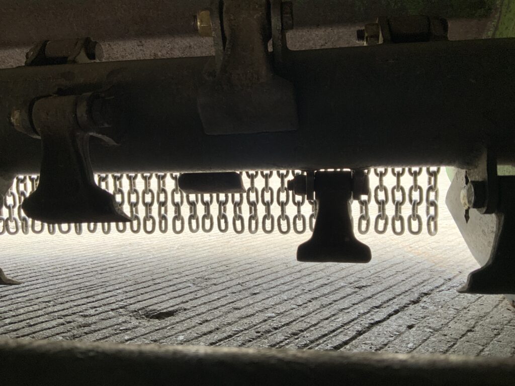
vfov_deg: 48.2
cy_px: 193
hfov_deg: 61.7
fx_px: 431
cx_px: 258
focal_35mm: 29
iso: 50
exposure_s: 1/122
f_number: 1.8
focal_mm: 3
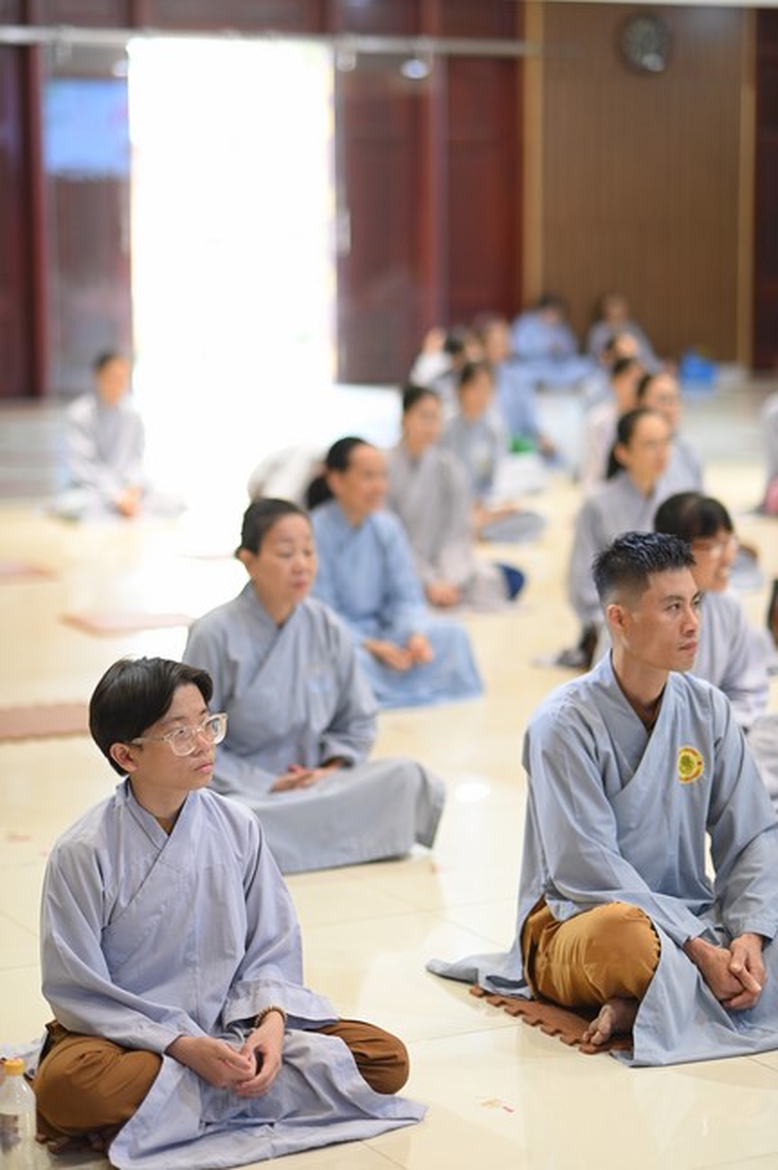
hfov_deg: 16.0
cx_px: 389
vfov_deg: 23.9
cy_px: 585
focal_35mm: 85
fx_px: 2761
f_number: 2
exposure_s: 1/125
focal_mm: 85
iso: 800
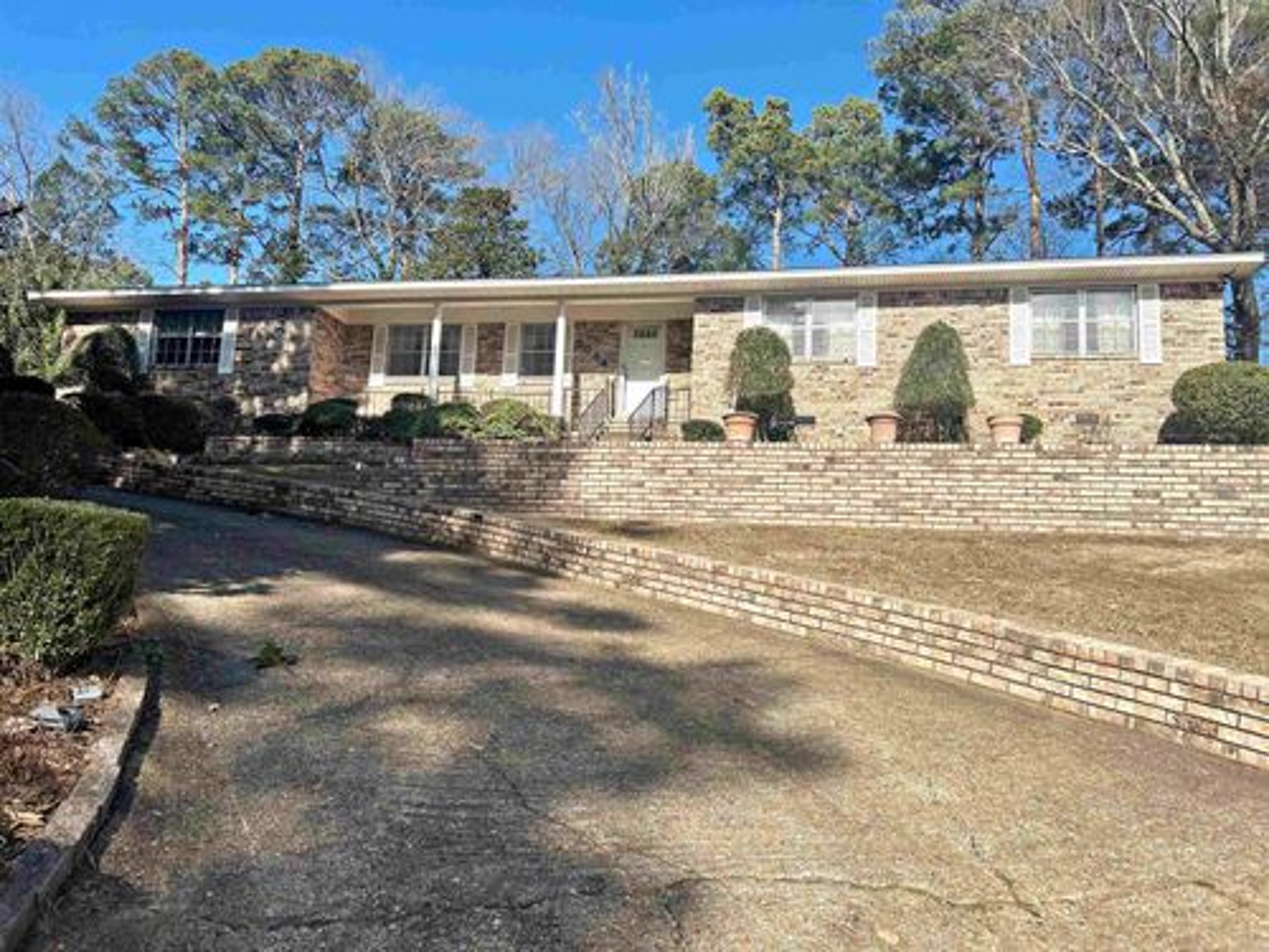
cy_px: 476
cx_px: 634
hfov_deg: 67.3
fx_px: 953
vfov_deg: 53.1
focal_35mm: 26
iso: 50
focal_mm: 5.7
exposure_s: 1/3460
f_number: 1.5
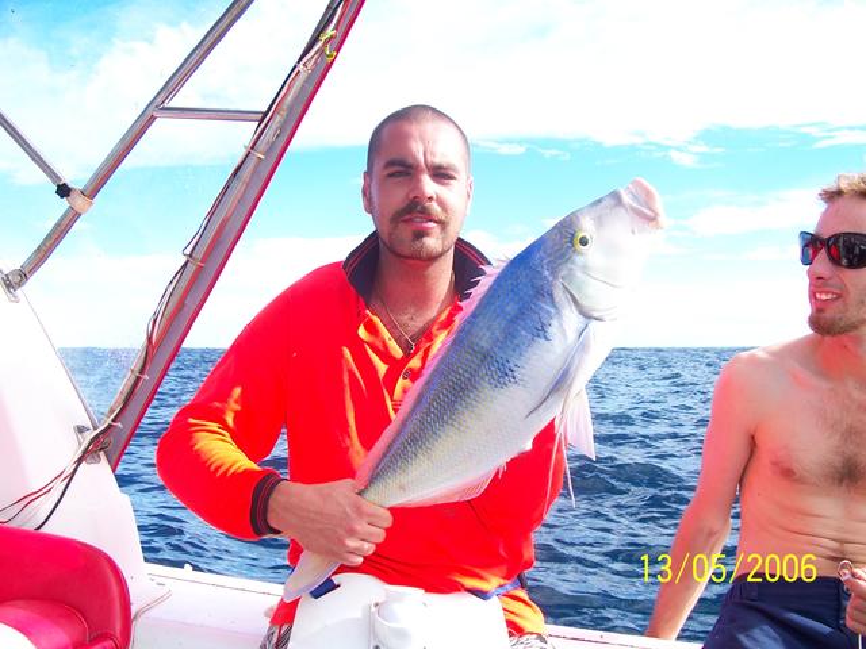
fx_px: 876
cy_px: 324
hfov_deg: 52.6
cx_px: 433
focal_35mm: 35
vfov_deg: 40.7
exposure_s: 1/500
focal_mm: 6
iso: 80
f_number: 2.8
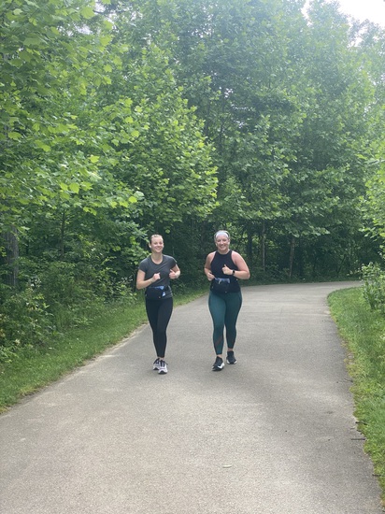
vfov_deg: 36.8
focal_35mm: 52
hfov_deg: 28.0
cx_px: 192
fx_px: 772
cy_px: 257
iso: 20
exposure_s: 1/182
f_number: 2
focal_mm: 6
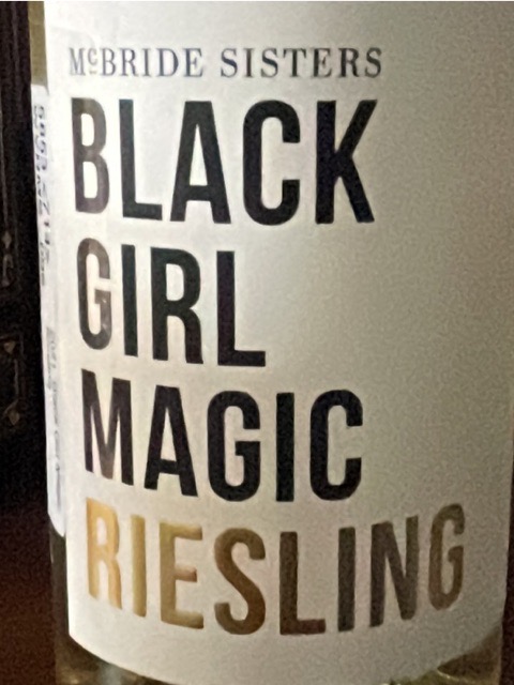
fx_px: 594
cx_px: 257
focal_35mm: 30
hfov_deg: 46.8
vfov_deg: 60.0
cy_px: 342
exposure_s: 1/40
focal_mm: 1.54
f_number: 2.4
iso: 1600
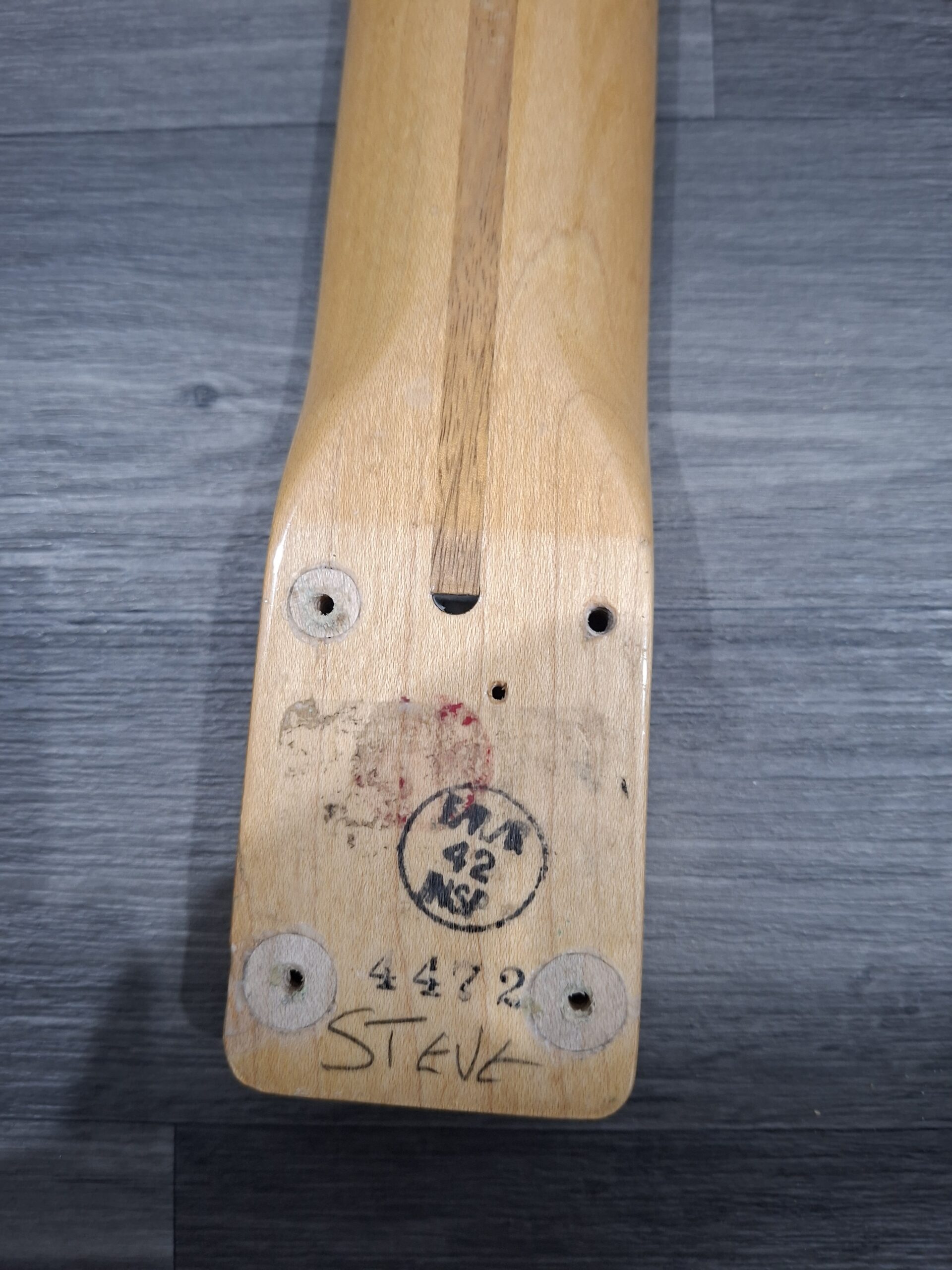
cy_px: 635
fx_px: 843
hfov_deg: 58.9
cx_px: 476
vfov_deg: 73.9
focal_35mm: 23
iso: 400
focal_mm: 5.54
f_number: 1.8
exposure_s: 1/33
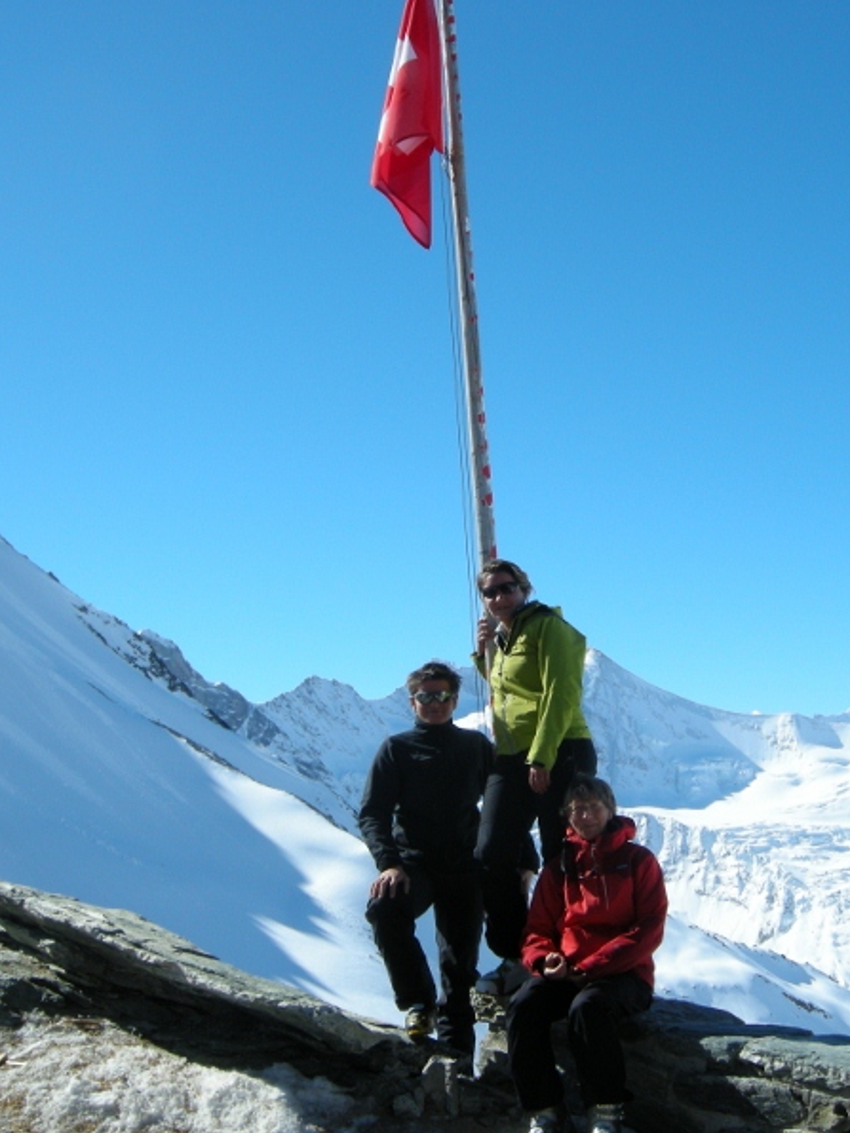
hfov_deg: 30.8
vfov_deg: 40.4
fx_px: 1539
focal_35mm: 47
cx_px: 513
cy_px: 566
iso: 64
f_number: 6.1
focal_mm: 7.5
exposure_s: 1/340
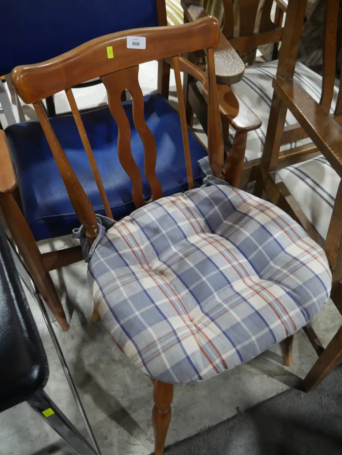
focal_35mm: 28
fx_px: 369
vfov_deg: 63.4
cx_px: 171
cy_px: 228
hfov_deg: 49.8
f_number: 3.5
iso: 800
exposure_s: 1/60
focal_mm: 14
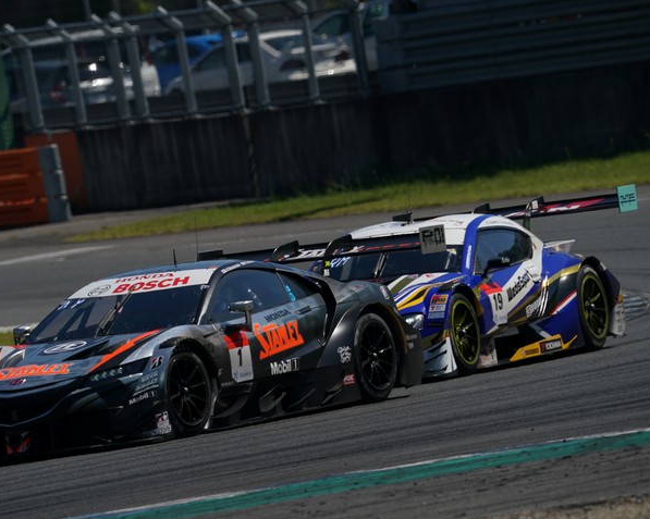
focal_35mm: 633
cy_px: 260
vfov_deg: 2.4
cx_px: 273
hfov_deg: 3.1
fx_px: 12171
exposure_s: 1/1000
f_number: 9
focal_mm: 559
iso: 200
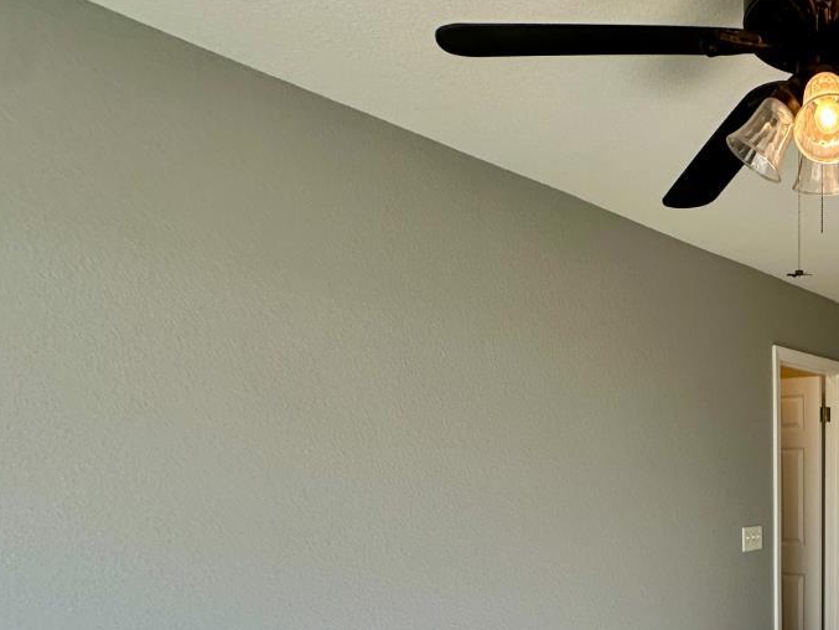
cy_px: 610
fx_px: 751
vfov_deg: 40.6
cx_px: 815
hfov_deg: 49.1
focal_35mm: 31
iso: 80
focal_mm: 2.22
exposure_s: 1/120
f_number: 2.2
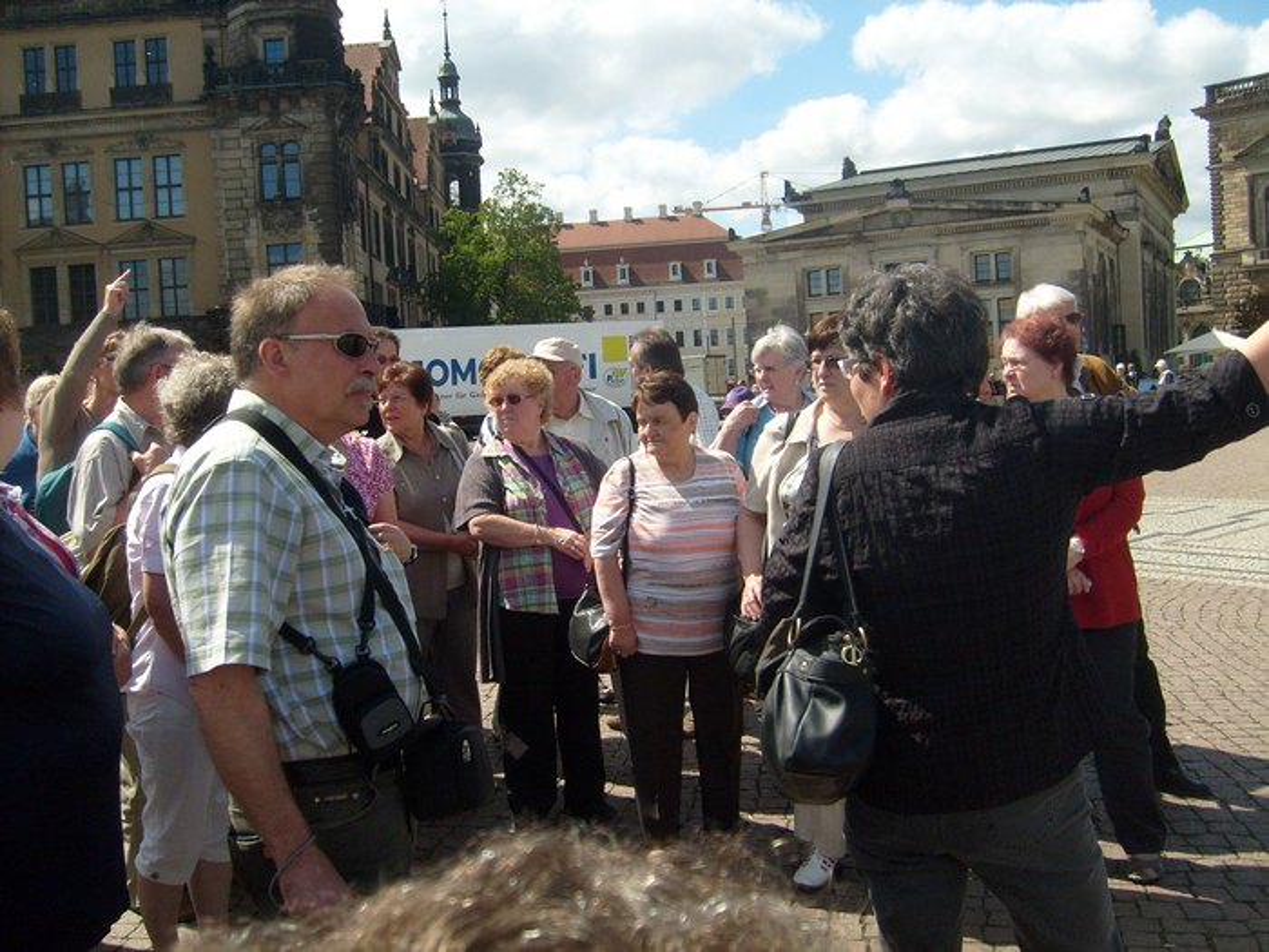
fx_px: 1283
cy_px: 476
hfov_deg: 52.6
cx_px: 634
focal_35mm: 35
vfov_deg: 40.7
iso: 80
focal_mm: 5.8
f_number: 7.1
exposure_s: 1/250
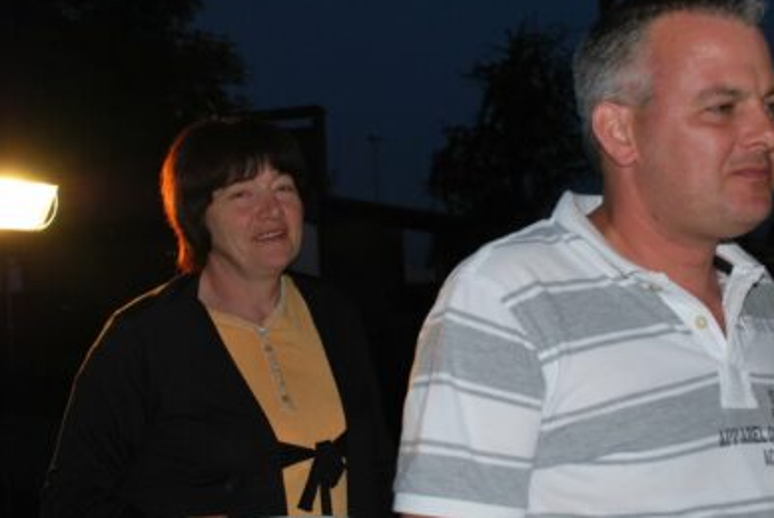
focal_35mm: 65
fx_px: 1400
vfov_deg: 21.0
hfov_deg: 30.9
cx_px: 437
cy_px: 251
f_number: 4
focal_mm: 28
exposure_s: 1/60
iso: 200
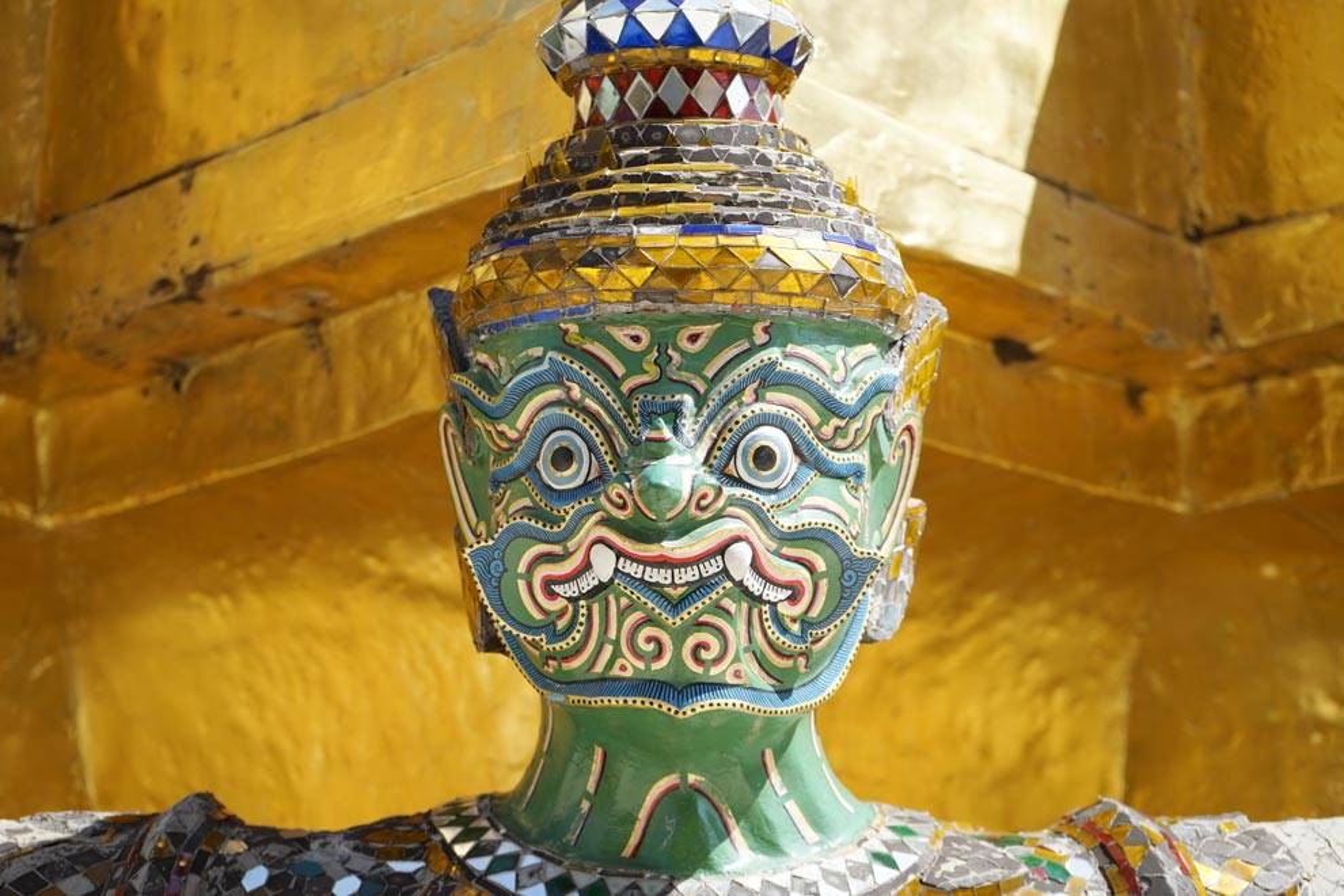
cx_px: 672
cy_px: 448
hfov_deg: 28.8
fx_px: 2613
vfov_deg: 19.5
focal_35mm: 70
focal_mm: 70
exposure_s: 1/250
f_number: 7.1
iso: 100
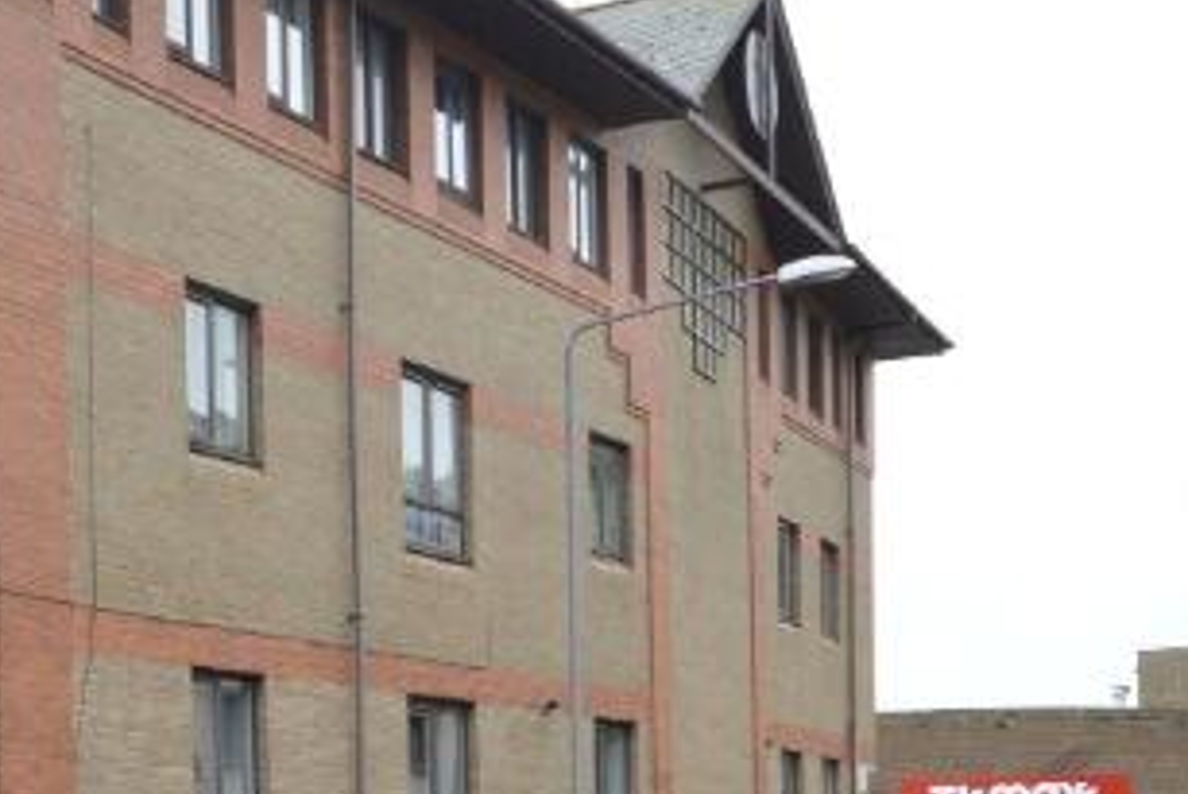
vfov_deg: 18.4
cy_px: 962
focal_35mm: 70
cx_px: 344
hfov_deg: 28.5
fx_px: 2311
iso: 100
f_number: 9
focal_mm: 14
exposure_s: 1/50
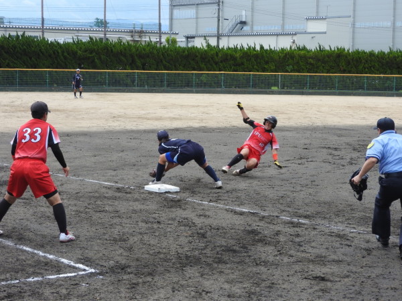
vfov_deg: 17.4
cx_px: 201
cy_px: 150
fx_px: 987
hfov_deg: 23.0
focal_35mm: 85
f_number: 4.5
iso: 100
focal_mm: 15.2
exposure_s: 1/400
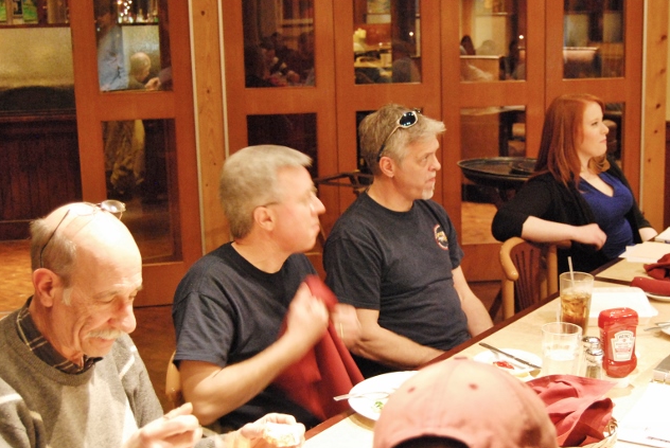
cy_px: 218
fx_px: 1062
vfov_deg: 23.8
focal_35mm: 57
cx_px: 413
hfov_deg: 34.9
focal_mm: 30
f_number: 4.2
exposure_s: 1/15
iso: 1600
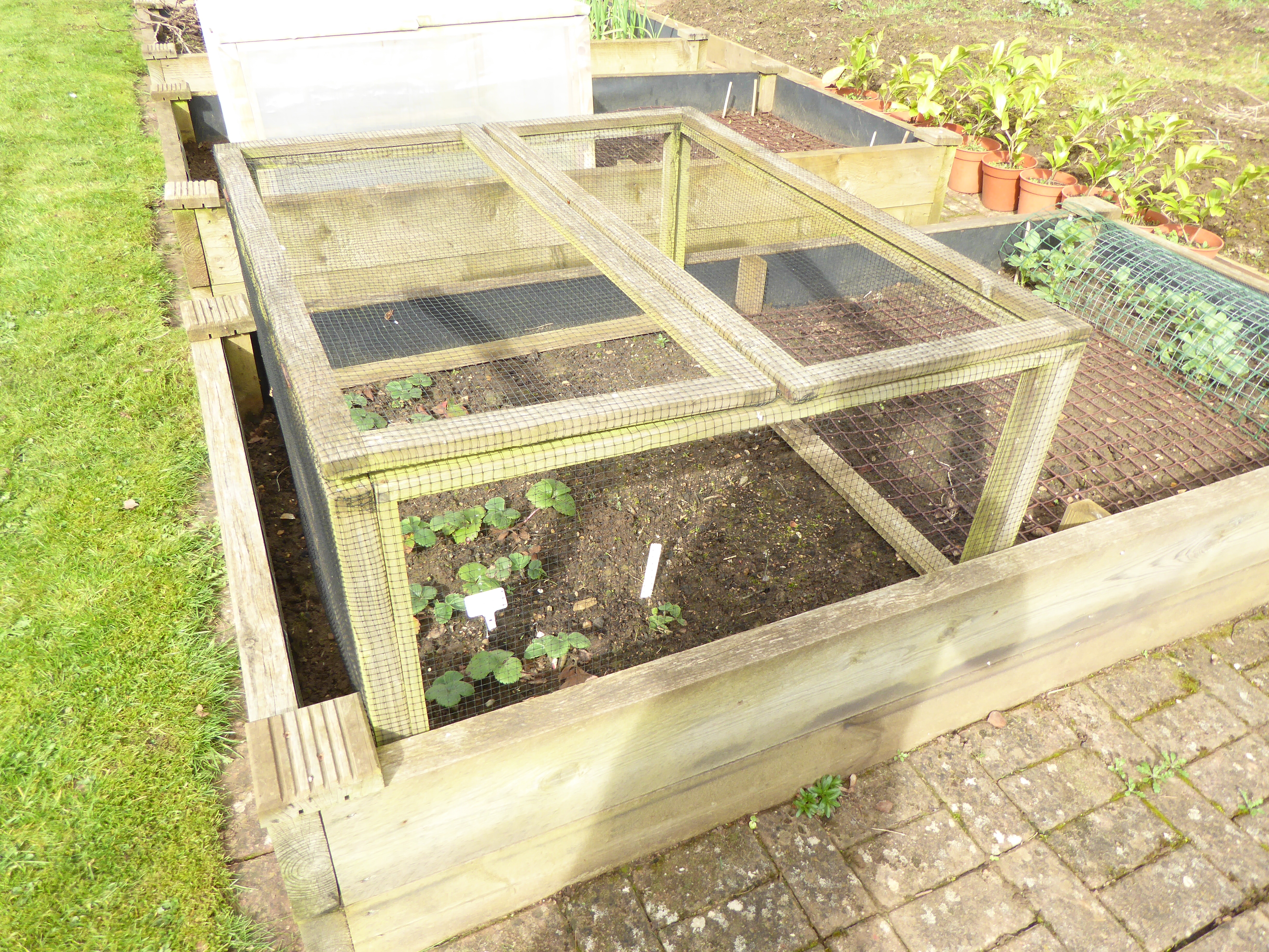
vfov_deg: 56.8
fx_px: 880
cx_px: 634
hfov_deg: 71.6
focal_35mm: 24
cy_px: 476
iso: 100
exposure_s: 1/200
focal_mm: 4.3
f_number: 3.3
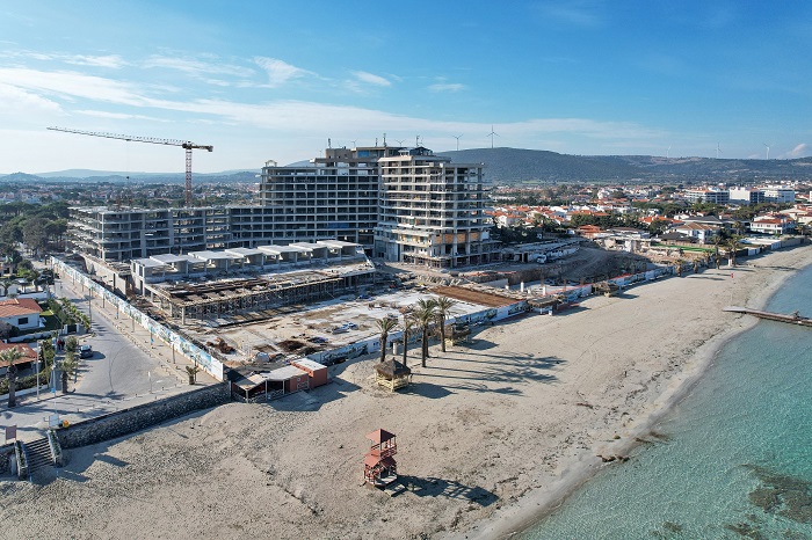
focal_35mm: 22
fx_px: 496
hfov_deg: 78.6
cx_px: 406
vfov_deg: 57.2
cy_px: 270
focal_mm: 8.38
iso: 130
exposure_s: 1/2500
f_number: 2.8
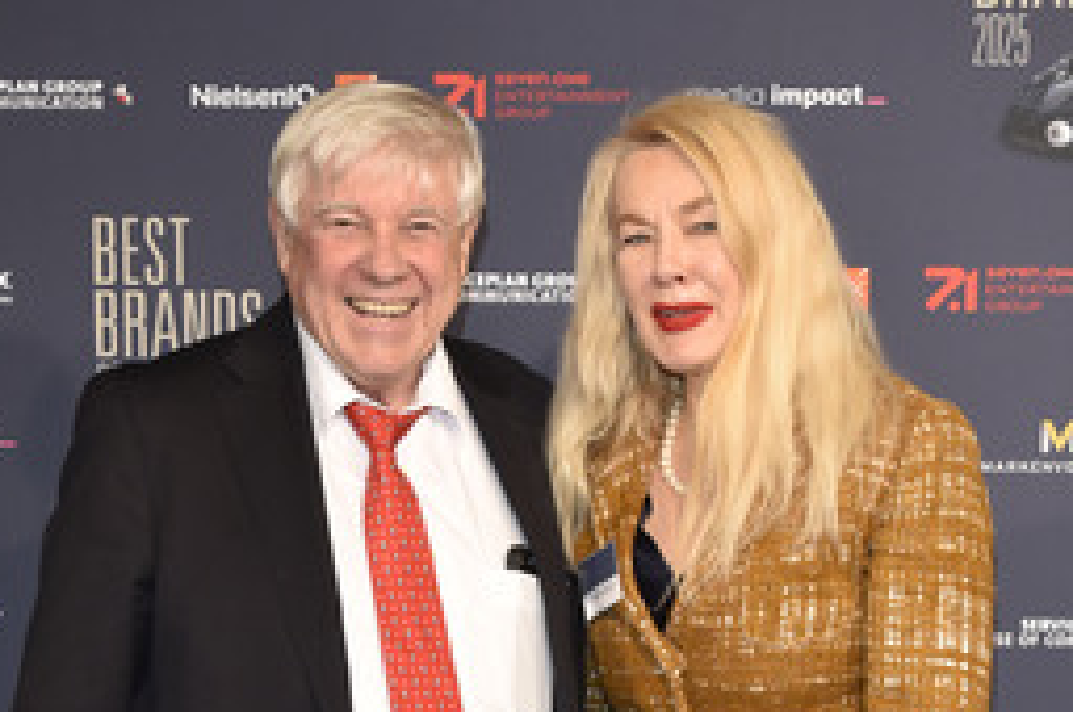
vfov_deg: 19.9
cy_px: 624
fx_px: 1994
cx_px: 551
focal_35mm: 67
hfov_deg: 30.1
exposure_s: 1/250
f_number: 7.1
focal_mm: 38
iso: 1250
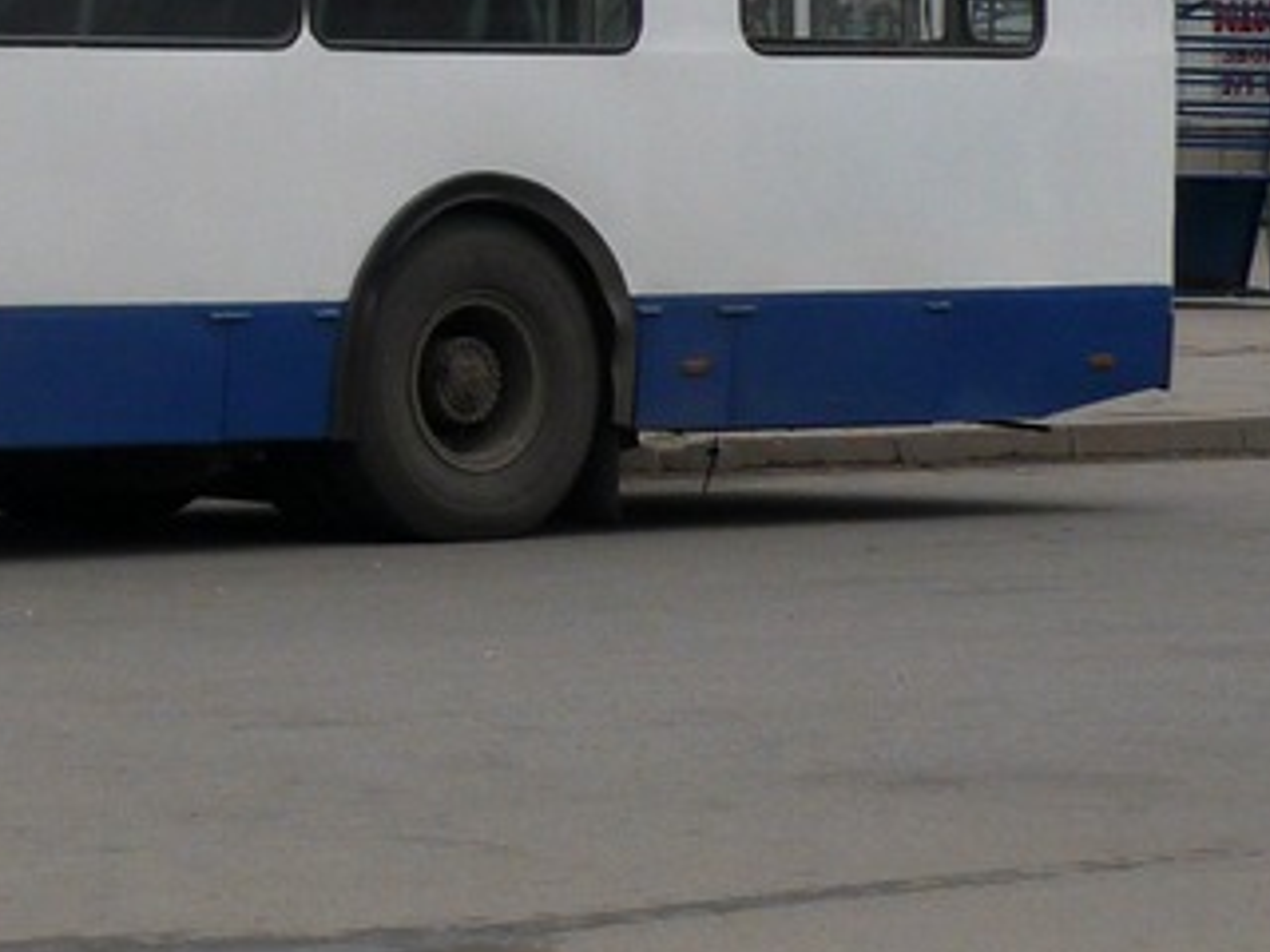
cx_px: -508
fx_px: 6457
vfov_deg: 8.3
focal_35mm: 176
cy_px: -230
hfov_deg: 10.9
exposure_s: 1/125
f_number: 3.4
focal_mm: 9.1
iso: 100
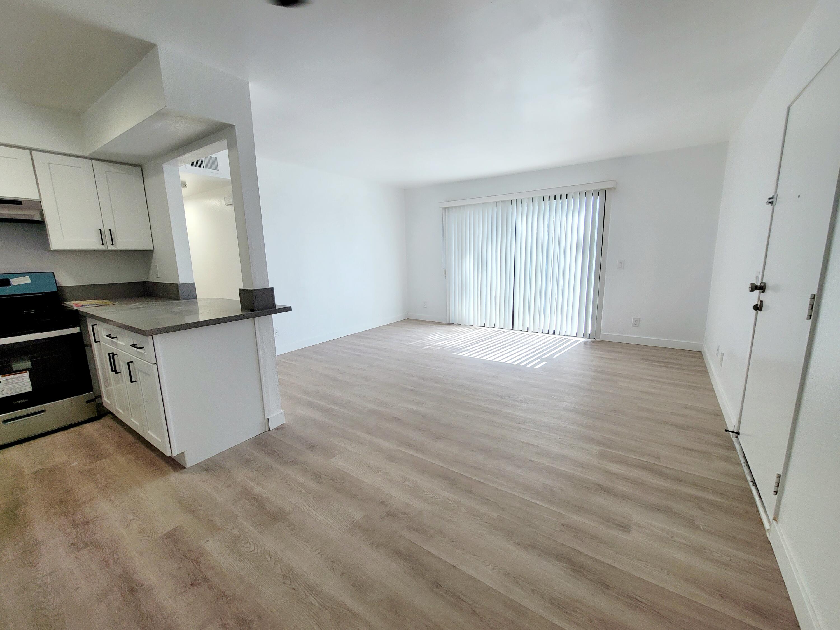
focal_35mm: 13
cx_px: 420
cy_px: 315
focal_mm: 2.2
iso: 64
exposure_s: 1/133
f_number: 2.2
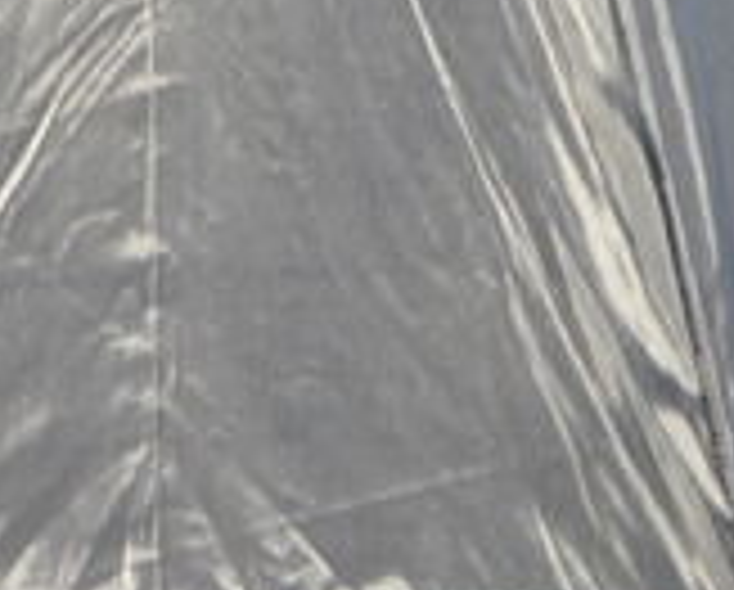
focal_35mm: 1264
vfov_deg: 1.2
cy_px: 1876
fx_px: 27508
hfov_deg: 1.5
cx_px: -1324
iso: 320
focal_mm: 105
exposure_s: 1/80
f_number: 8
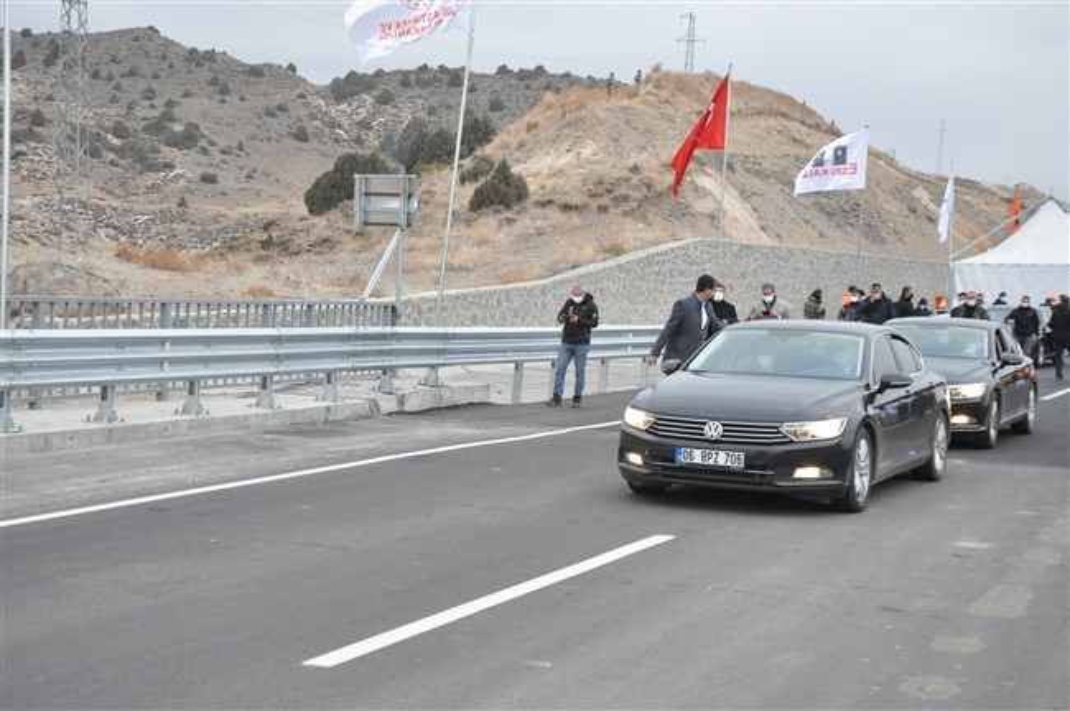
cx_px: 535
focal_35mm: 60
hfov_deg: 33.4
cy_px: 356
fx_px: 1782
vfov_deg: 22.6
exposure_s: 1/160
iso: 1600
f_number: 6.3
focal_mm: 40
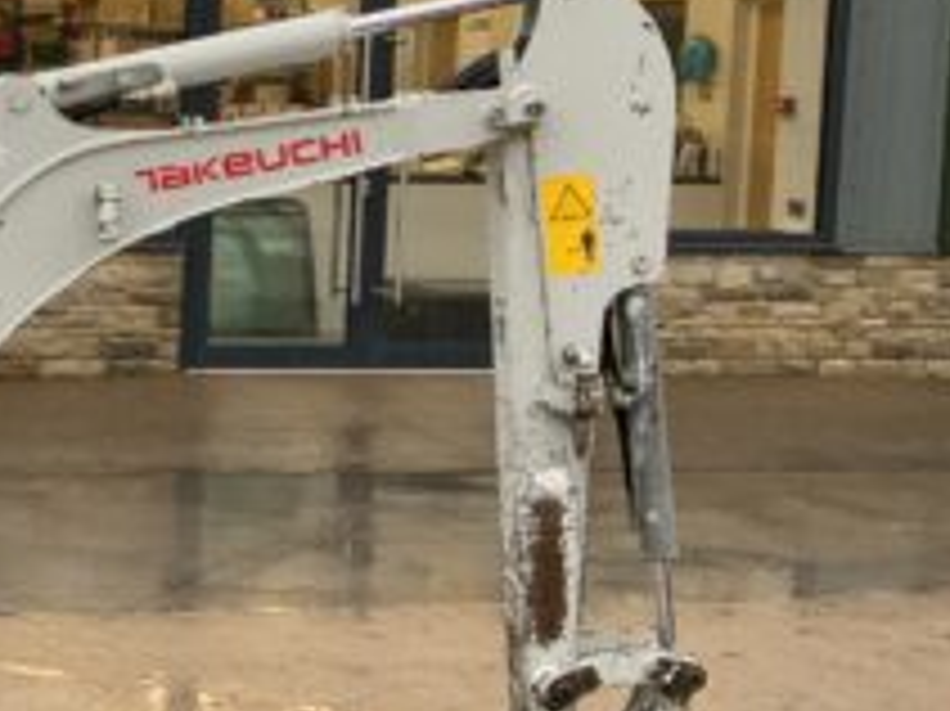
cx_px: -405
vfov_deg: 16.8
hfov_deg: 19.8
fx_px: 2414
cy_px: 328
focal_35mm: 88
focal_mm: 3
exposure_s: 1/122
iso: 40
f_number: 1.8
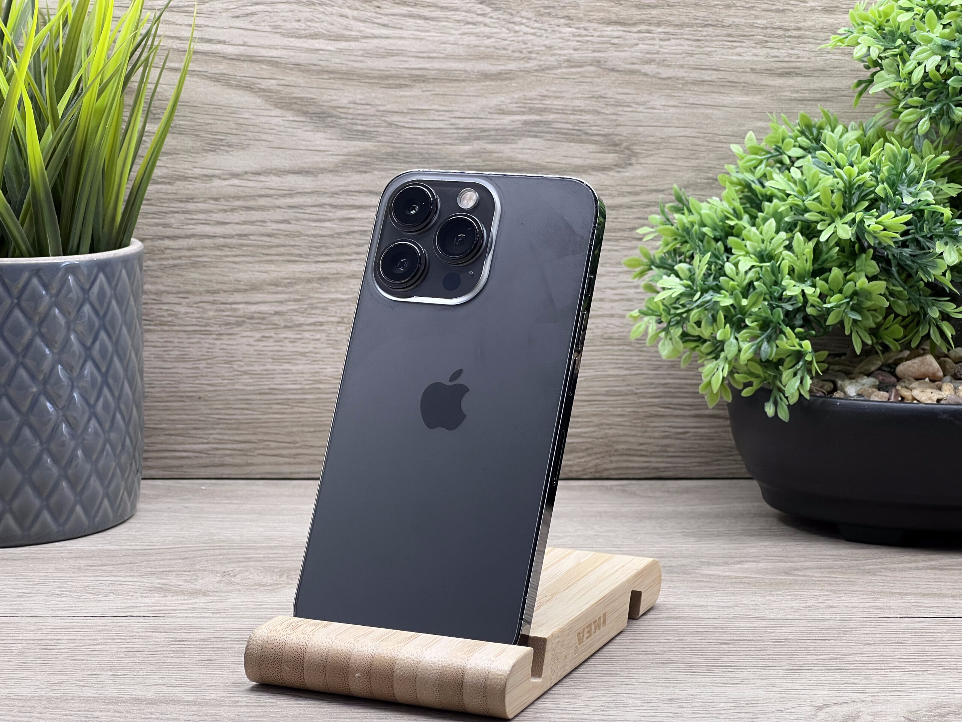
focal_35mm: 77
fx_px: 2140
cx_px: 481
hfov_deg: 25.3
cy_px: 361
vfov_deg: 19.1
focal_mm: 9
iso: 100
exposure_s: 1/100
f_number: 2.8
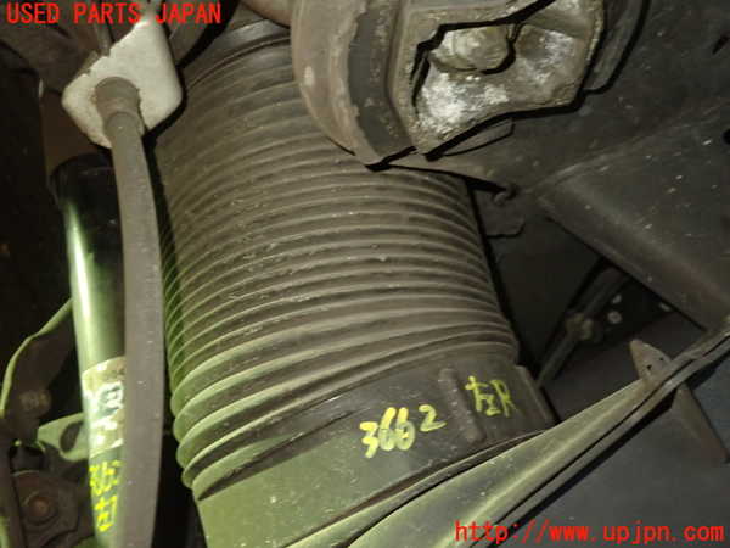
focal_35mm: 30
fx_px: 633
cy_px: 274
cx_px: 365
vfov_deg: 46.8
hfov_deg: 60.0
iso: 800
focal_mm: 5.4
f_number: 2.3
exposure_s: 1/25
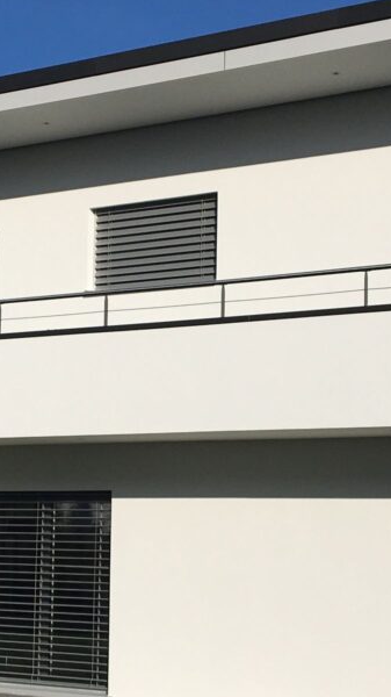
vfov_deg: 26.8
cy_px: 421
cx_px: 104
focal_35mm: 79
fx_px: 1458
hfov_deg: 15.2
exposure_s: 1/4525
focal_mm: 4.15
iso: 25
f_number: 2.2
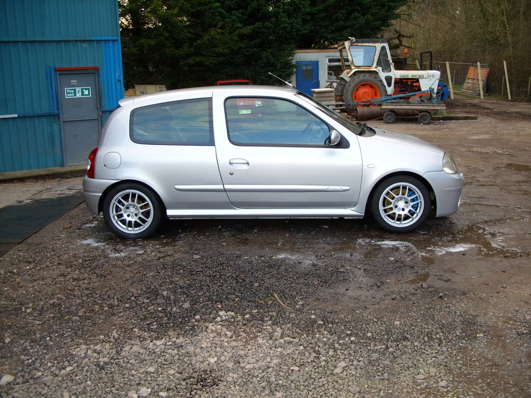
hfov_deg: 49.0
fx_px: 583
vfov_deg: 37.7
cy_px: 199
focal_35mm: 38
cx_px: 266
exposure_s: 1/88
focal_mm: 7.8
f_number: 2.8
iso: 50
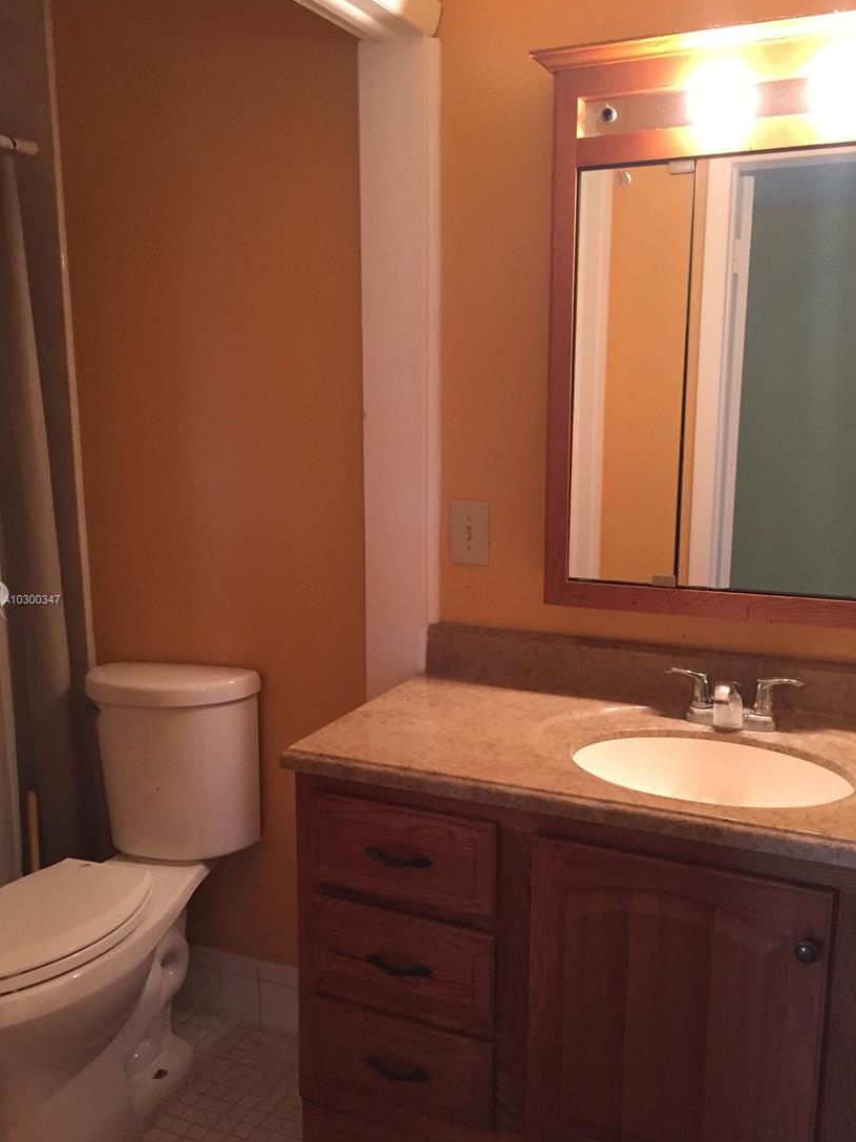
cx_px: 440
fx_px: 1055
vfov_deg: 56.8
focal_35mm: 32
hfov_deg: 44.2
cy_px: 600
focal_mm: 4.15
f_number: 2.2
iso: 250
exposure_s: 1/30
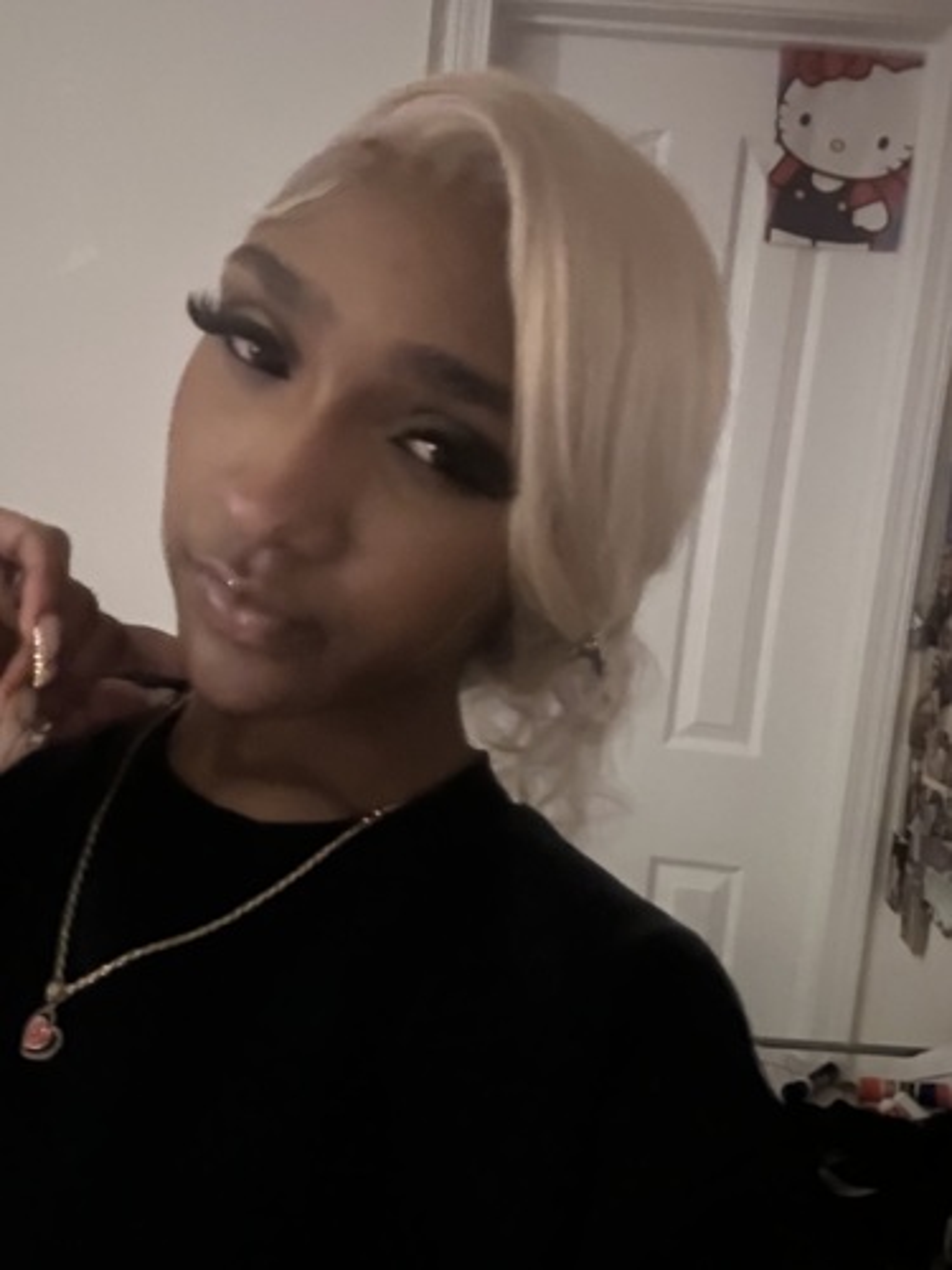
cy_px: 635
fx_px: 1100
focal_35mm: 30
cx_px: 476
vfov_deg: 60.0
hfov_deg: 46.8
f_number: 1.9
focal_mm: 2.69
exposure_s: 1/15
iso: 2000
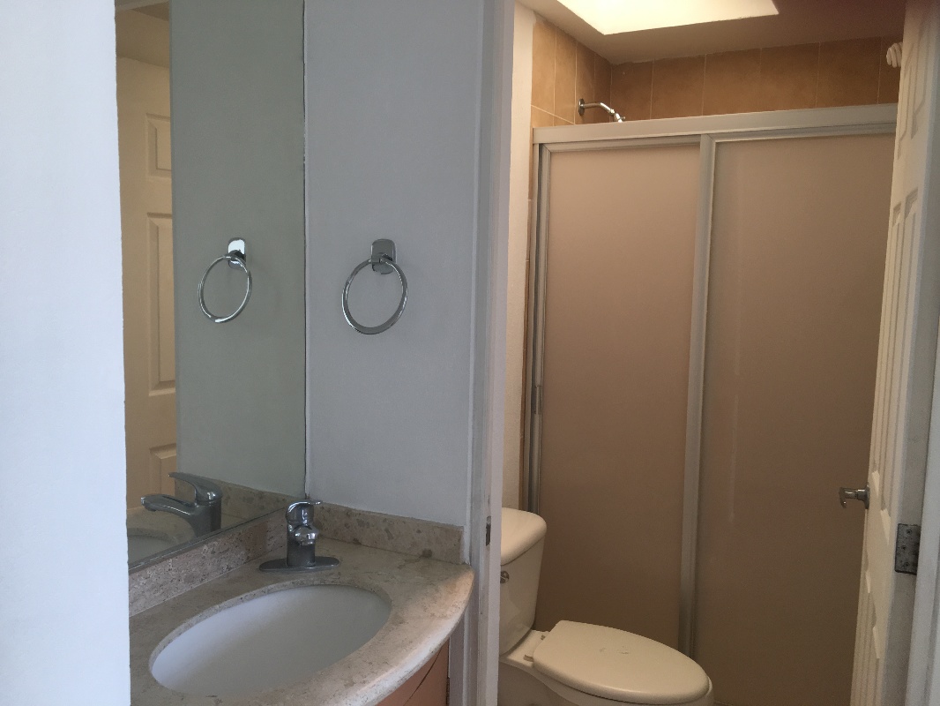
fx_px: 788
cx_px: 470
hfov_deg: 61.6
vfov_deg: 48.2
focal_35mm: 29
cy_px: 353
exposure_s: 1/120
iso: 40
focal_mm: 4.15
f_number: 2.2
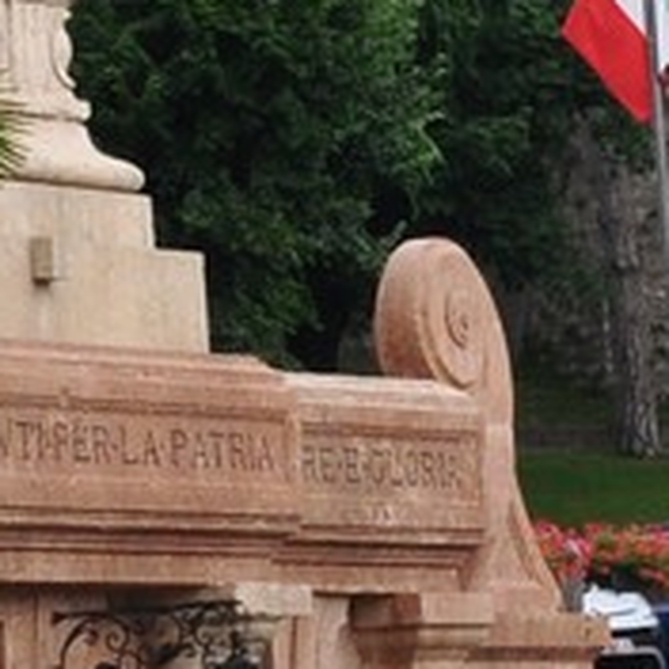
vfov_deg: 4.9
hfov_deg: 4.9
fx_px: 7682
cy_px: -669
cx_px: -418
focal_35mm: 351
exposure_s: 1/200
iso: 400
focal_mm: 27
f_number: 10
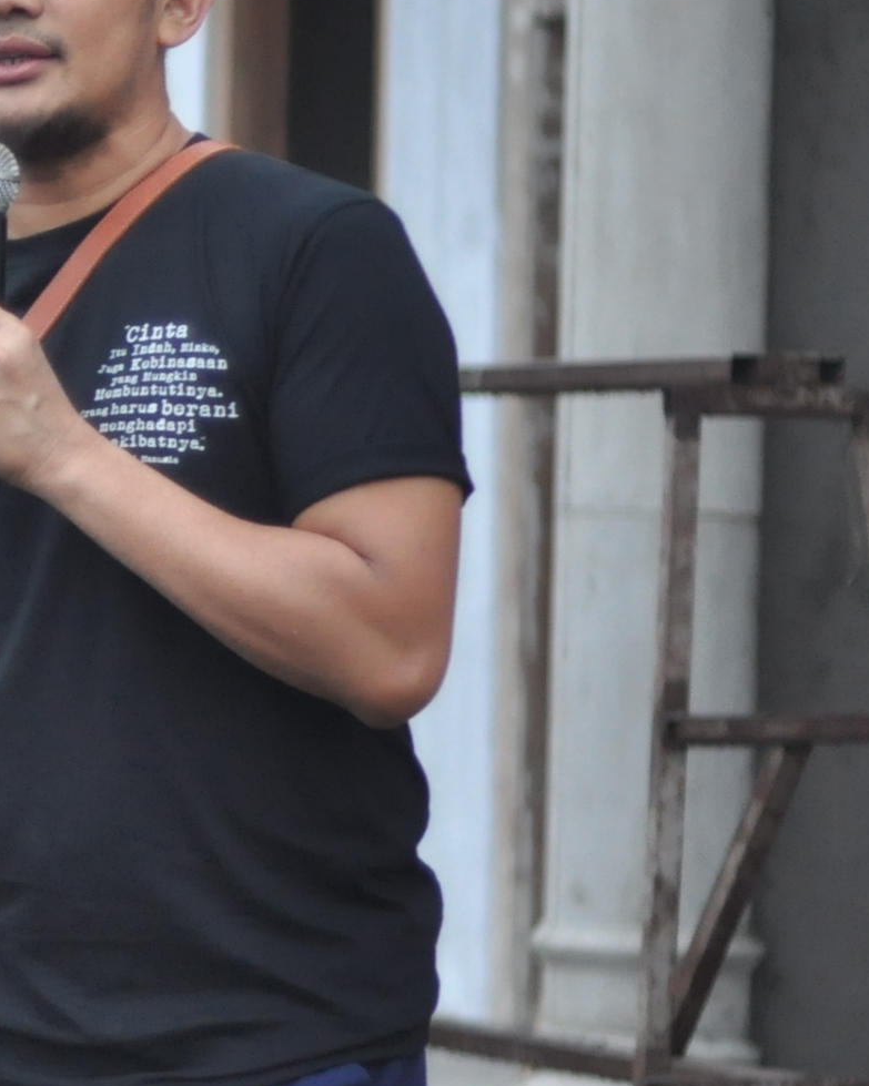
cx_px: -794
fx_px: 7428
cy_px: 494
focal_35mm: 231
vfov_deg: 8.4
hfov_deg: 6.5
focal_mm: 50
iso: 800
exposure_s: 1/250
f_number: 1.8
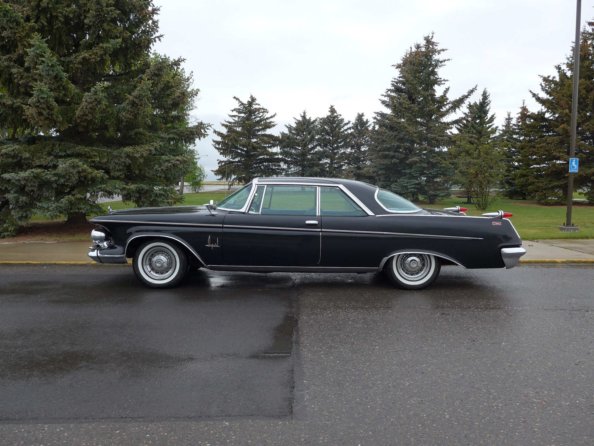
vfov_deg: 48.2
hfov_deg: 61.7
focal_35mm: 29
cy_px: 223
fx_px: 498
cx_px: 297
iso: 80
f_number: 2.8
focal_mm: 6
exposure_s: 1/200
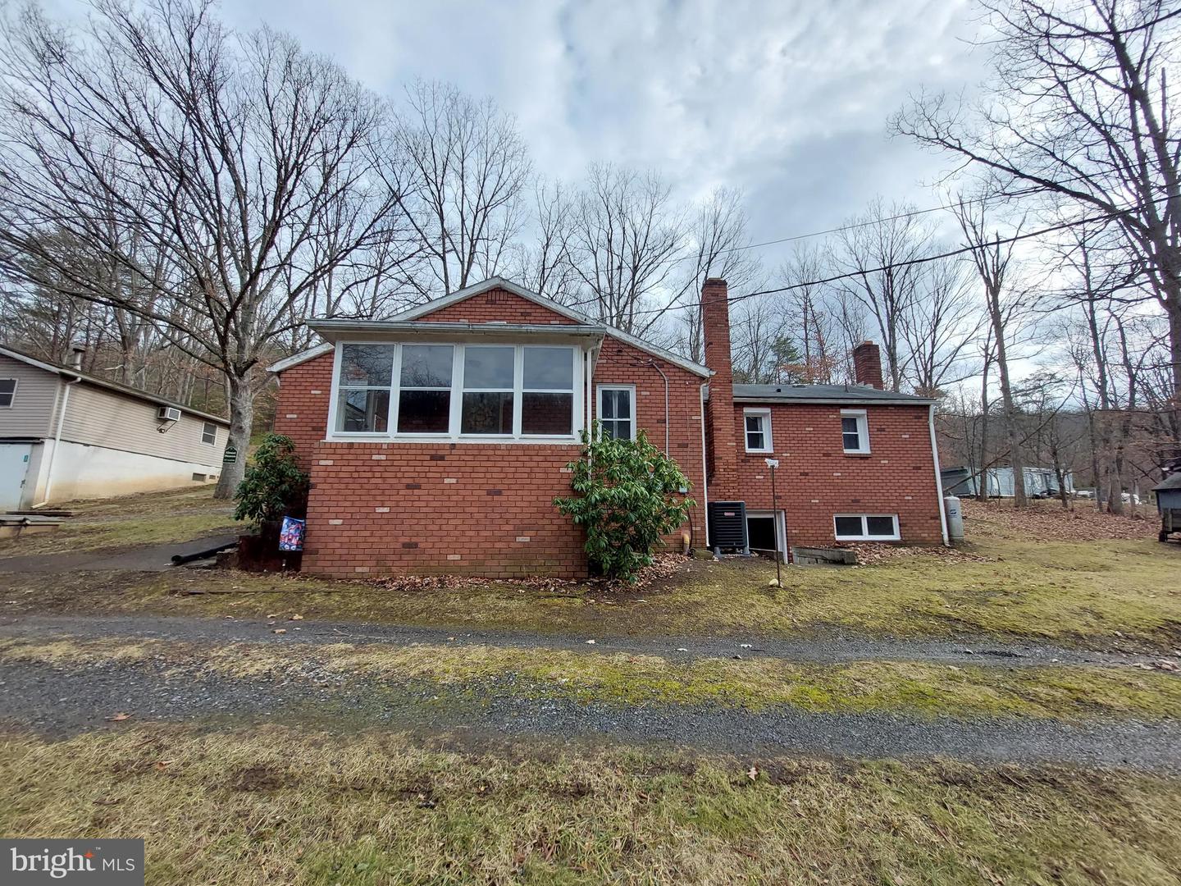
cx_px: 590
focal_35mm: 13
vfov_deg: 89.9
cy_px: 443
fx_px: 444
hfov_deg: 106.2
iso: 50
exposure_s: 1/617
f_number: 2.2
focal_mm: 1.74
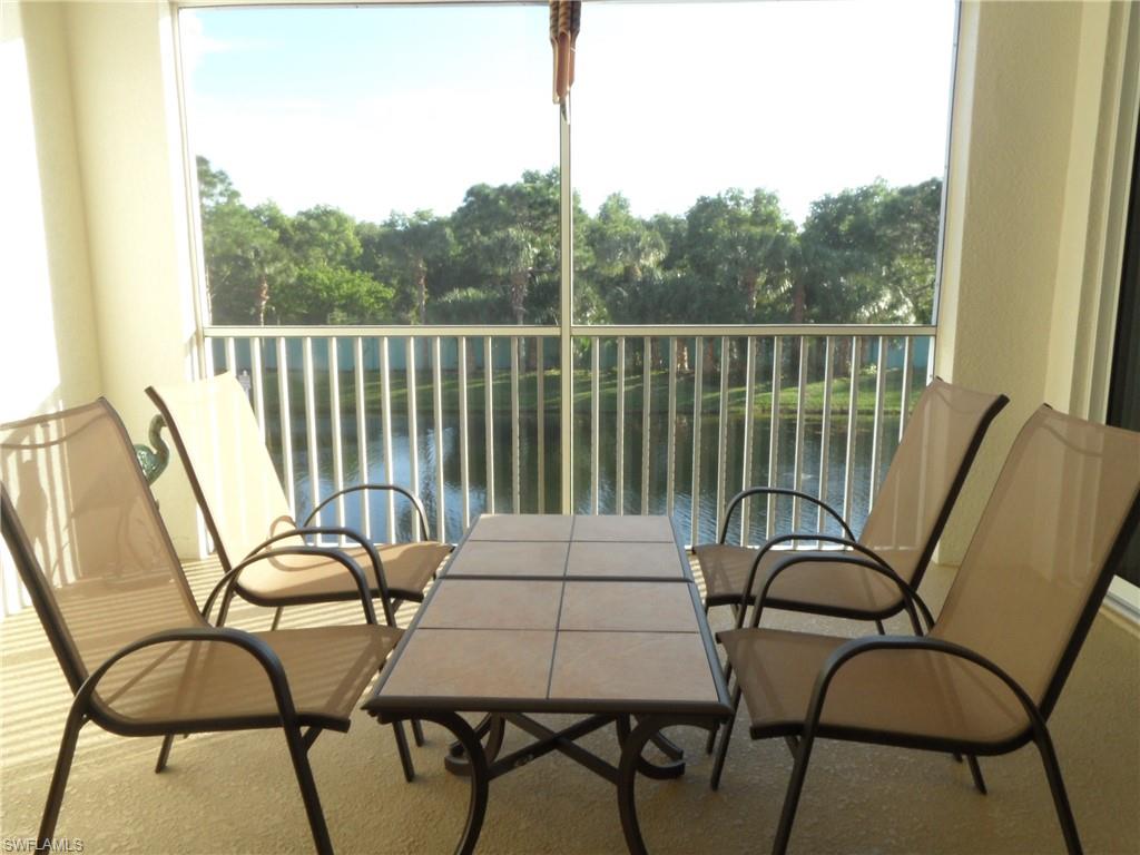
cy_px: 428
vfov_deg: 56.8
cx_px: 570
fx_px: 790
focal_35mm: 24
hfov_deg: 71.6
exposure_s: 1/30
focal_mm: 3.9
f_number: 8.3
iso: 80
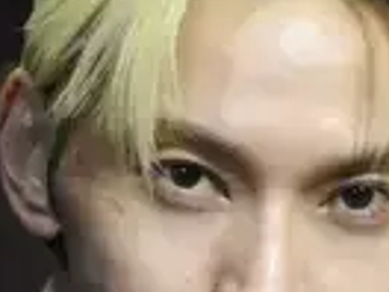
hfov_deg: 1.0
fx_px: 22048
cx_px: 256
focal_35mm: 1962
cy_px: 319
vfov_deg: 0.8
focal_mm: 300
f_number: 6.3
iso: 8000
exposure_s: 1/500
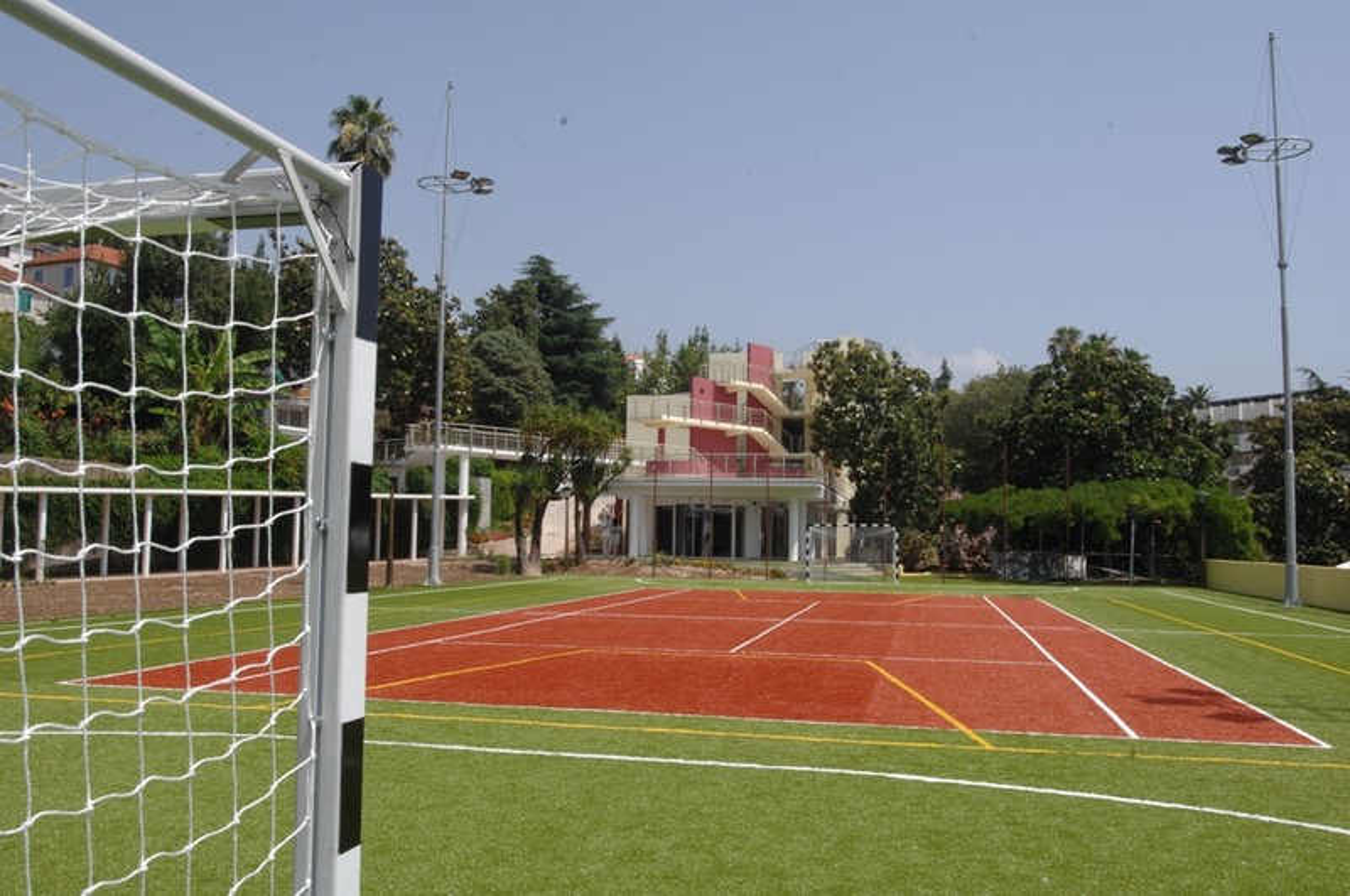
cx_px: 675
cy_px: 448
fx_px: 1123
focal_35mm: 30
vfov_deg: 43.5
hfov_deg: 62.0
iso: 160
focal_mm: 20
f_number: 18
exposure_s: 1/80
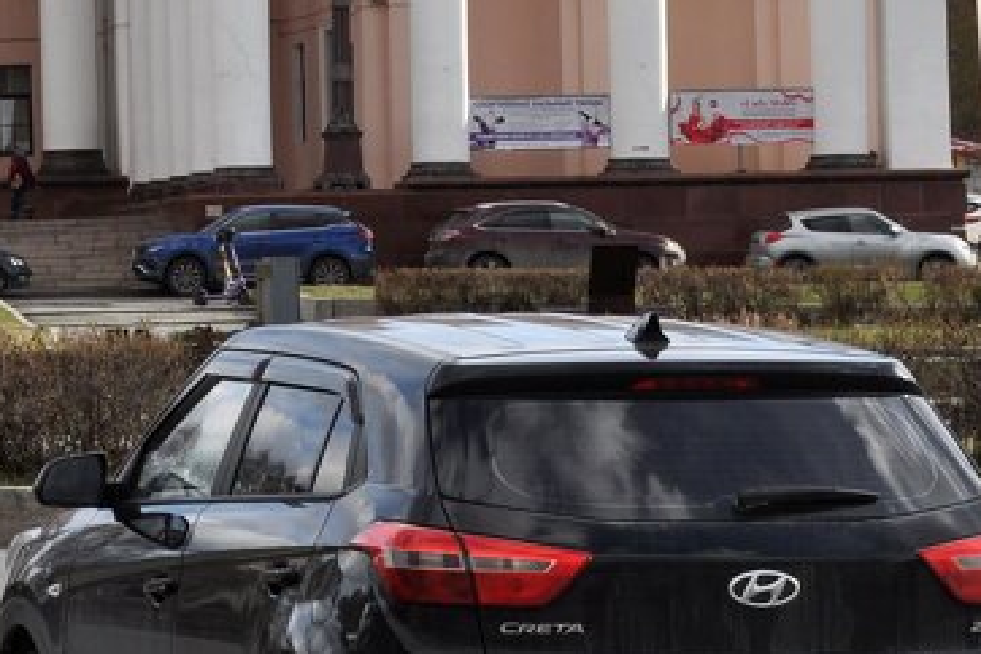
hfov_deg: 9.7
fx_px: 5668
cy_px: 100
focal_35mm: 208
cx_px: -270
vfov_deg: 6.6
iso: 200
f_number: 8
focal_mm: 42
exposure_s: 1/250
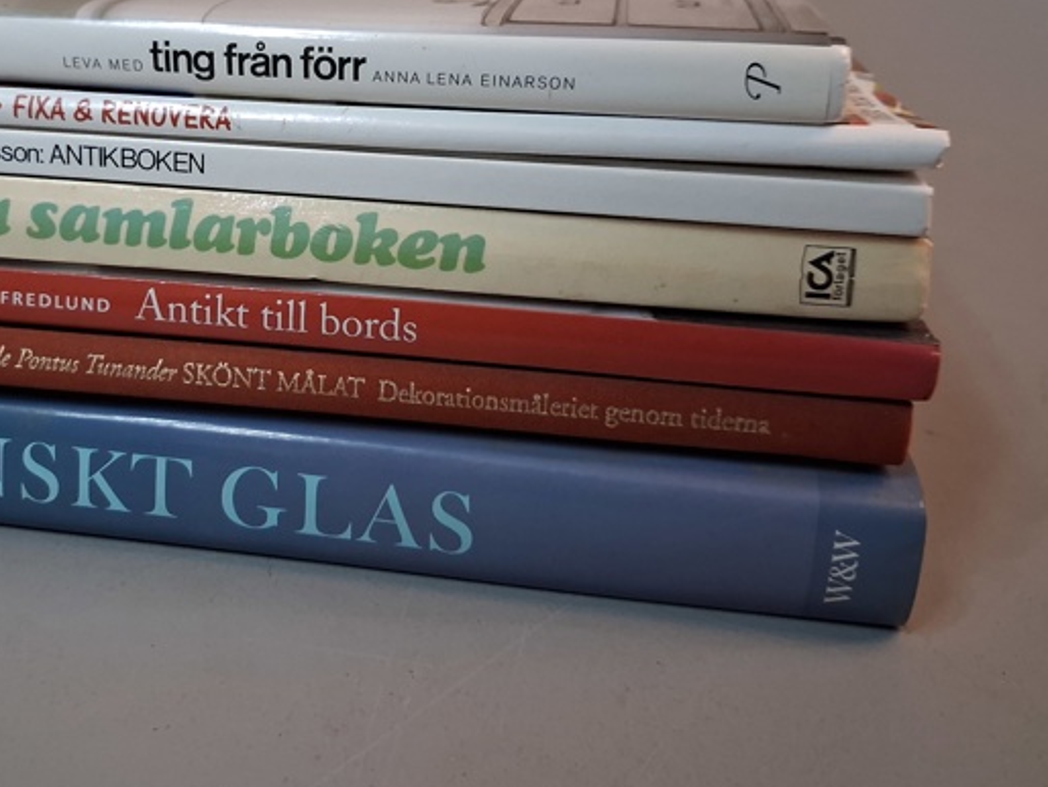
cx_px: 347
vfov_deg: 33.7
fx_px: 1272
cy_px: 206
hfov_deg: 44.1
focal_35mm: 42
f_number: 1.8
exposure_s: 1/100
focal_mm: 4
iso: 400
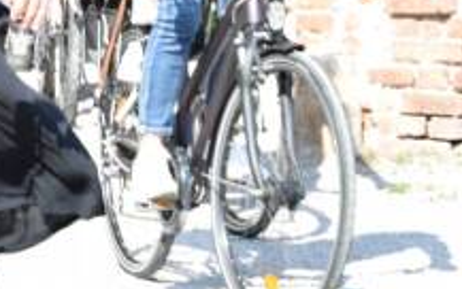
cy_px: -85
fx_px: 3818
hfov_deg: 6.8
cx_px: -183
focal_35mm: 303
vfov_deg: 4.3
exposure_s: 1/100
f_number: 6.3
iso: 100
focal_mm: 42
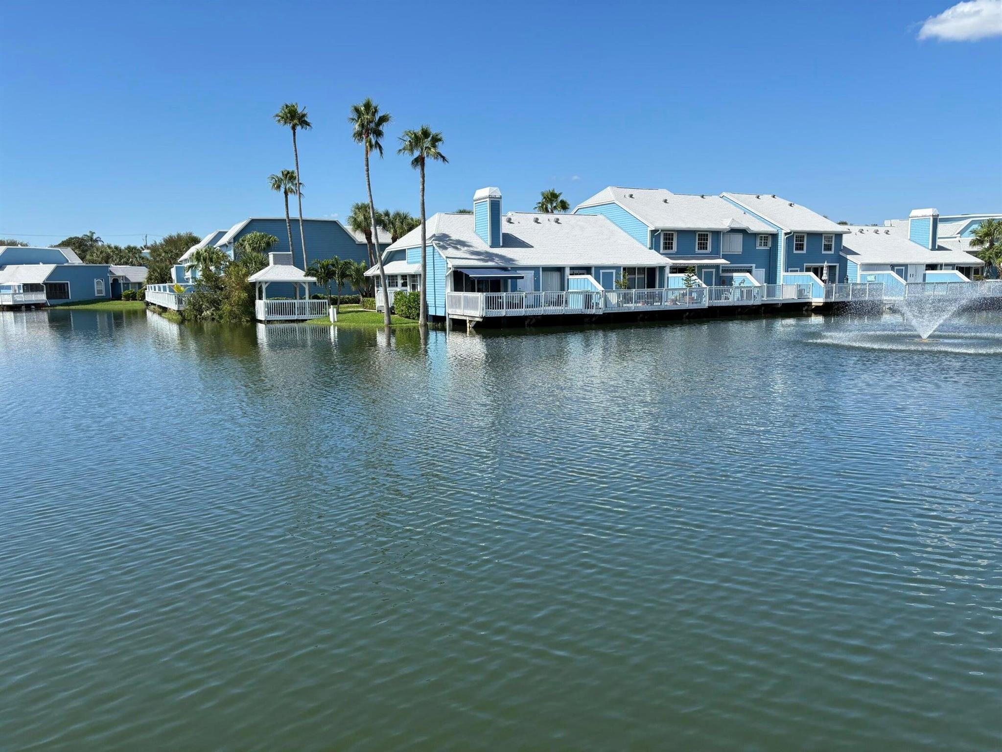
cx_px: 501
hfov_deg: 67.3
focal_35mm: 26
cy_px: 376
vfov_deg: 53.1
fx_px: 753
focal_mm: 5.96
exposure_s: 1/3106
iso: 50
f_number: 1.6
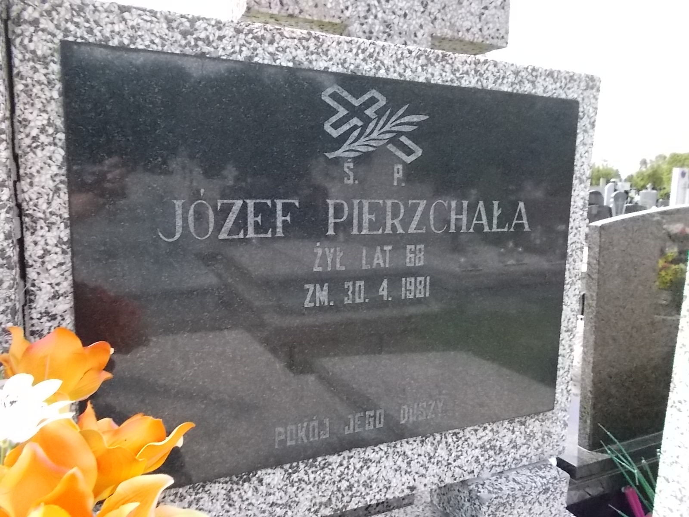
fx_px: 518
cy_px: 258
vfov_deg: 53.1
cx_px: 344
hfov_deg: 67.3
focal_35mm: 26
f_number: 8
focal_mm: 4.6
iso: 400
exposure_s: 1/125
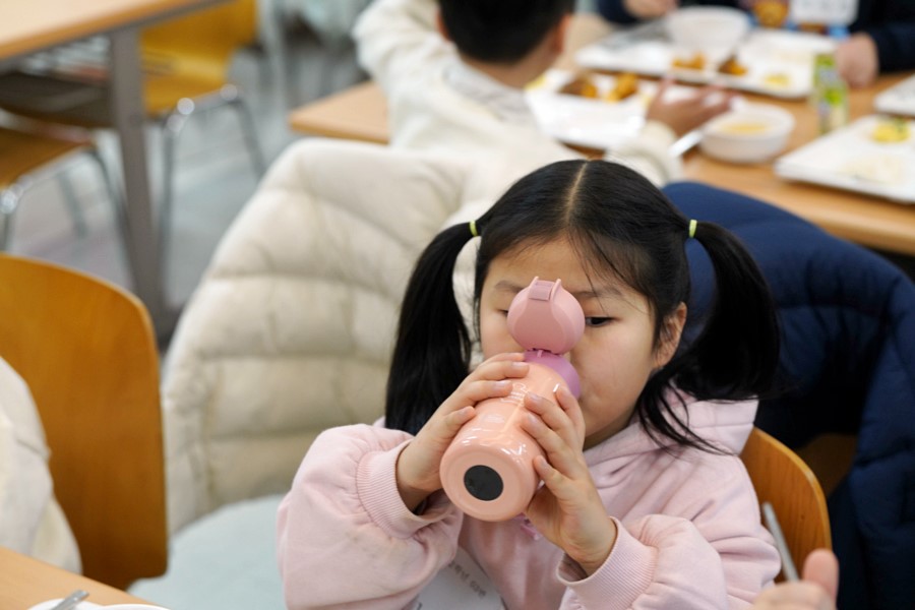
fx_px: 1779
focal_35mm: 70
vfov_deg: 19.5
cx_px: 458
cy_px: 305
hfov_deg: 28.8
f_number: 4
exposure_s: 1/160
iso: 1250
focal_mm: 70
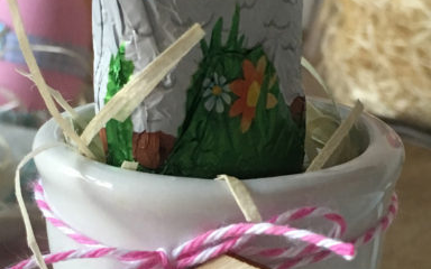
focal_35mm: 125
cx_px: 235
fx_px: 1468
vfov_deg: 10.4
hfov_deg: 16.7
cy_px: 223
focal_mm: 4.15
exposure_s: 1/33
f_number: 2.2
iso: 125
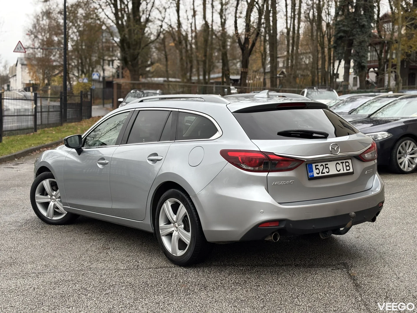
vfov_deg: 28.0
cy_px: 156
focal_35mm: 52
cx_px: 208
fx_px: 626
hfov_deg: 36.8
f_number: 1.6
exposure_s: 1/148
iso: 25
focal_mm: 5.96
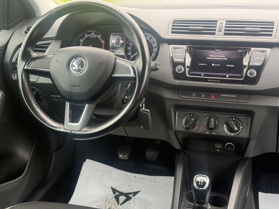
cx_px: 140
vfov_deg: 30.3
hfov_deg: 39.7
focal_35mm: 48
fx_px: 387
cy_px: 104
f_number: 1.78
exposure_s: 1/140
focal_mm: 6.76
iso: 125
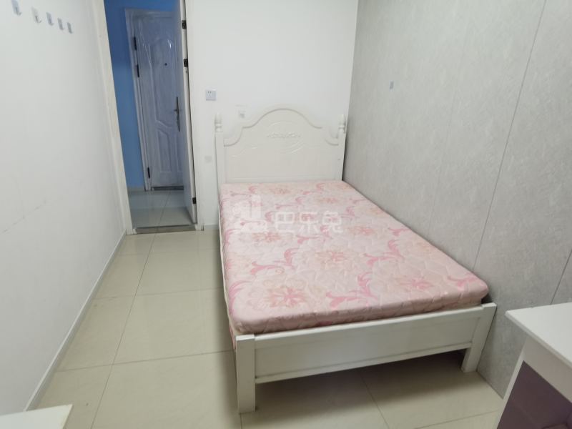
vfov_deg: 71.6
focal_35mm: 18
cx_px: 286
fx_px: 297
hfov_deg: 87.8
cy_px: 214
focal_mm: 4.4
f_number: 1.8
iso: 250
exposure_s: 1/33.3
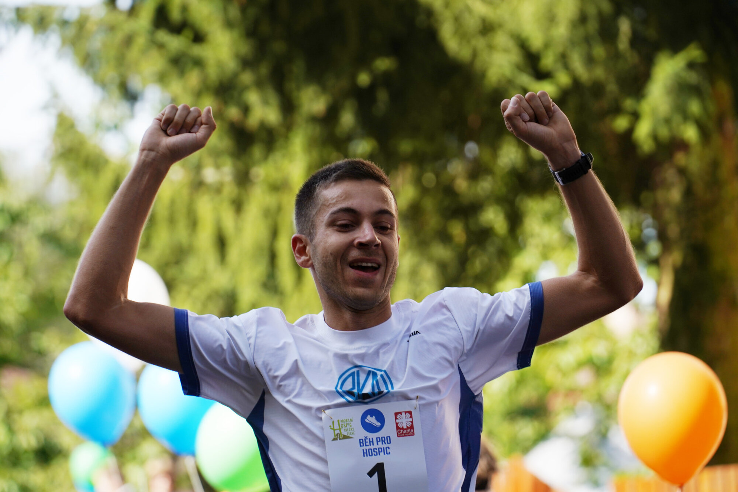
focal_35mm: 180
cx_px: 369
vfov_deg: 7.6
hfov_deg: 11.4
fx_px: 3689
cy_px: 246
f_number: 5
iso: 320
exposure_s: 1/1250
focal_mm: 180
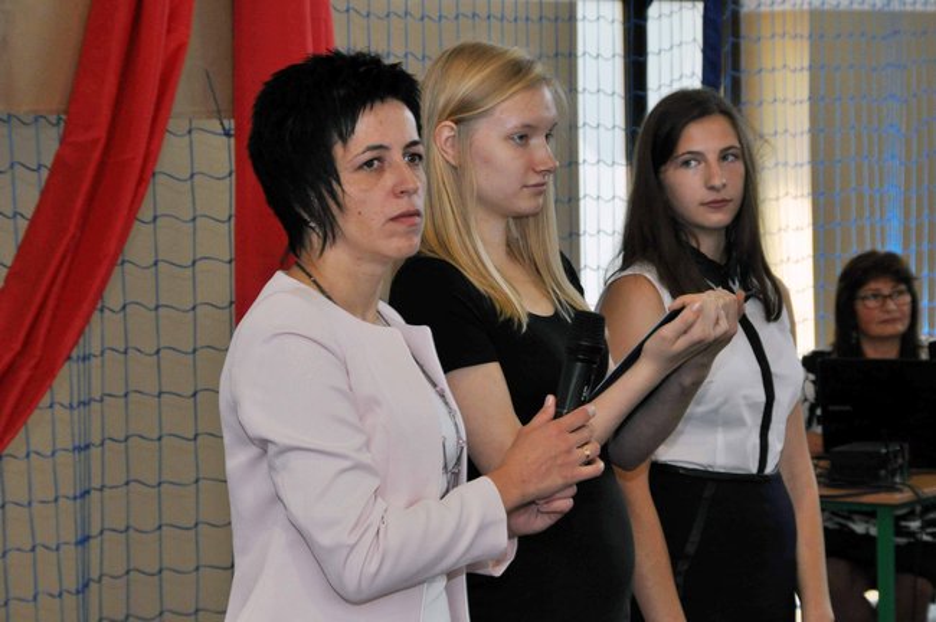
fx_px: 3117
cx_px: 468
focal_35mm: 120
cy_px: 311
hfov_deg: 17.1
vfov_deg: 11.4
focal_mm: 80
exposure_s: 1/60
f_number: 13
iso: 800
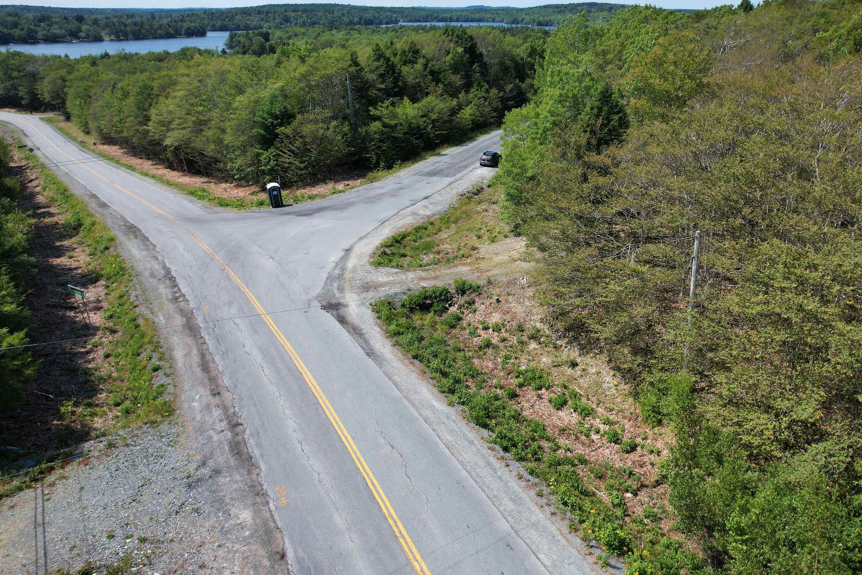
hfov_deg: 68.8
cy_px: 250
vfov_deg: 49.4
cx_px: 508
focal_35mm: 26
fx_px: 623
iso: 100
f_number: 2.8
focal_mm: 8.38
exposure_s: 1/1600
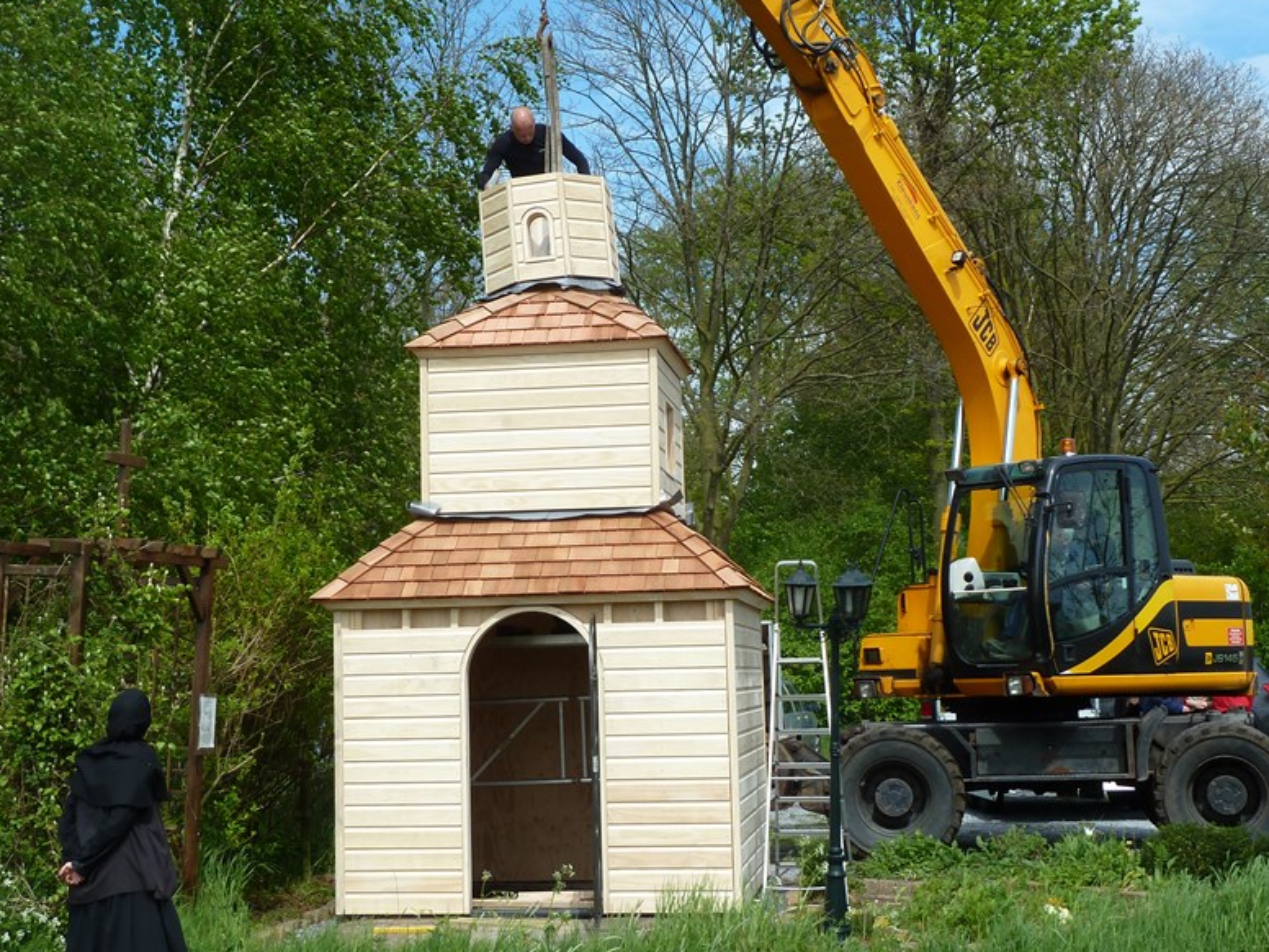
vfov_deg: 25.7
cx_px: 576
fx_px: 2090
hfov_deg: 33.8
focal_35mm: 57
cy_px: 442
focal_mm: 7.9
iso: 80
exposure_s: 1/400
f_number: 4
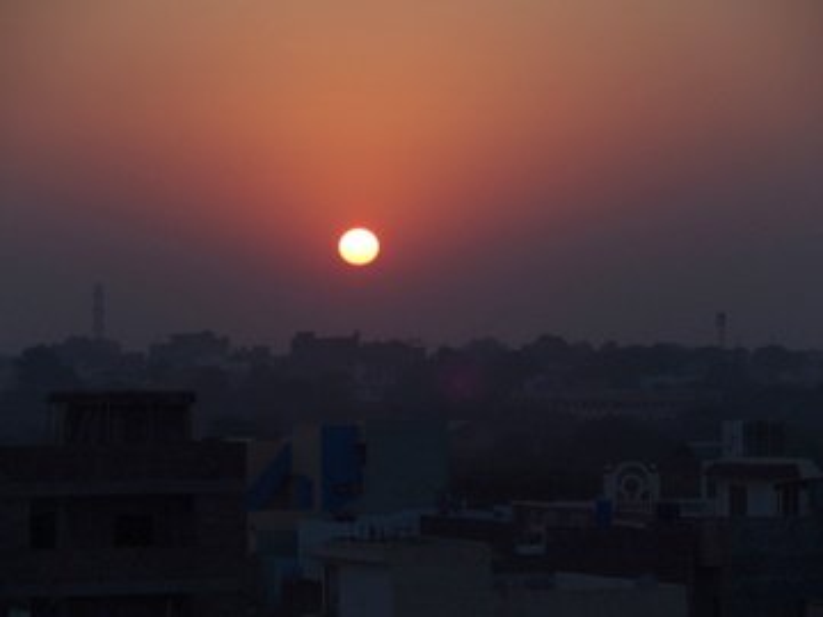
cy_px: 308
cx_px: 412
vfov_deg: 9.0
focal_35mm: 165
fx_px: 3923
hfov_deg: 12.0
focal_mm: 35
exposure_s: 1/800
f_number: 4
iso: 100
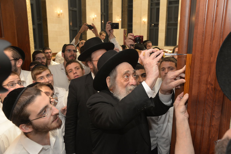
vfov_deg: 42.3
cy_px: 77
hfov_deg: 60.3
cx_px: 116
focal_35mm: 31
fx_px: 199
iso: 1000
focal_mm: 31
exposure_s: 1/100
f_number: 5.6
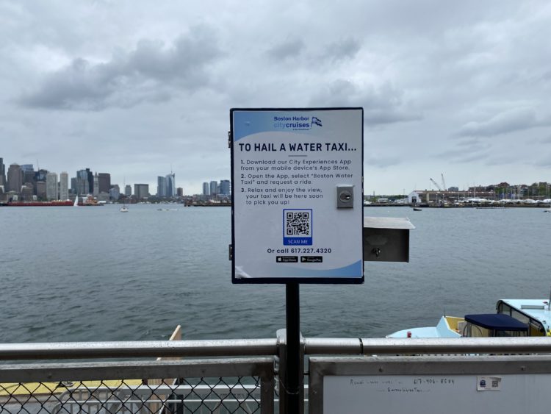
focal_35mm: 26
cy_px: 207
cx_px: 276
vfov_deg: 53.1
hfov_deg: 67.3
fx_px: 414
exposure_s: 1/1258
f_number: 1.8
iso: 32
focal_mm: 4.25
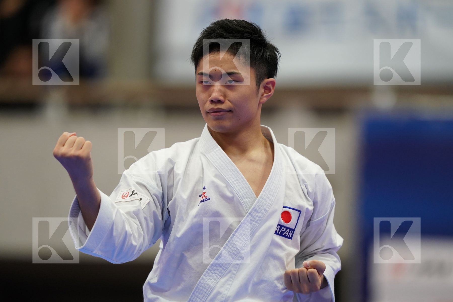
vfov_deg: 3.4
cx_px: 226
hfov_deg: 5.2
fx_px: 5033
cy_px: 151
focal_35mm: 400
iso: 1600
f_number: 2.8
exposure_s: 1/500
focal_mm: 400
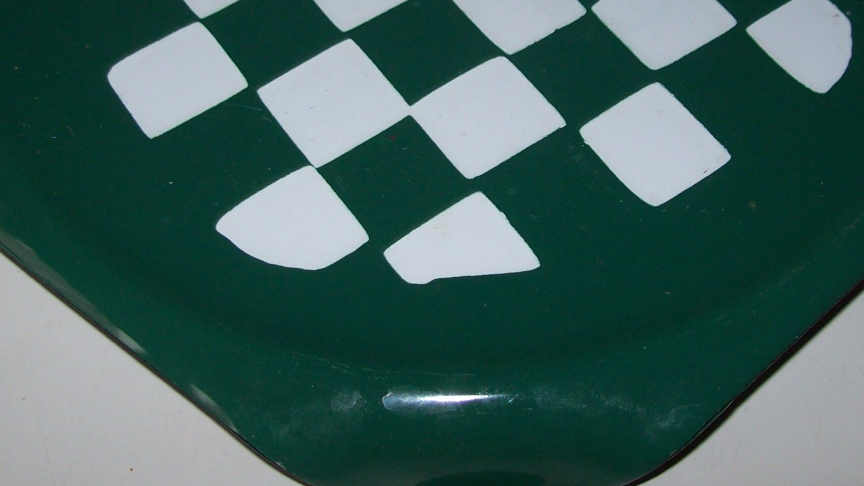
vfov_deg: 18.7
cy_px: 124
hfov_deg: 32.8
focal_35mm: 64
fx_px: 1466
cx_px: 443
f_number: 2.7
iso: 80
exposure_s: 1/64
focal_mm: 6
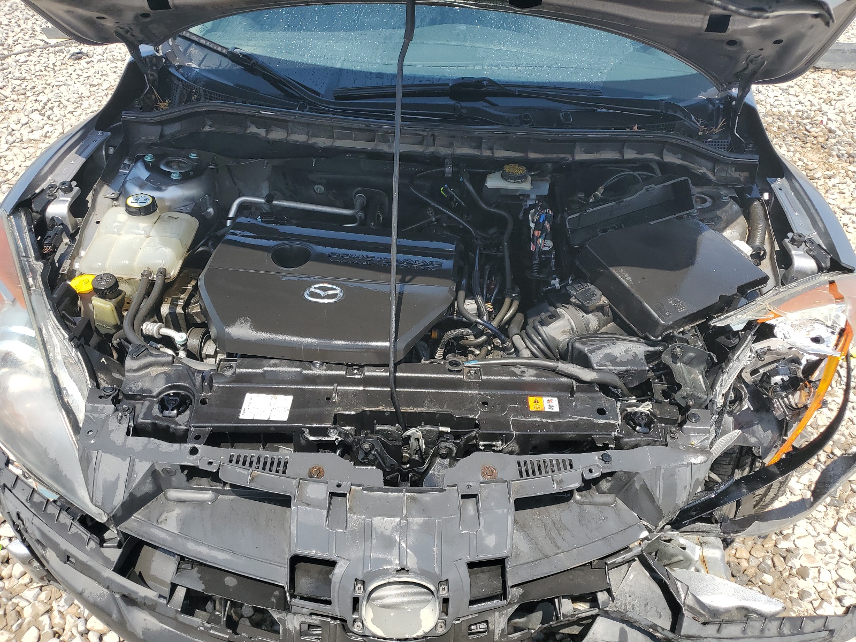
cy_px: 321
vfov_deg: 53.1
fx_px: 643
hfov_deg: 67.3
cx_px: 428
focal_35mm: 26
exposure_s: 1/1667
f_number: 1.5
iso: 50
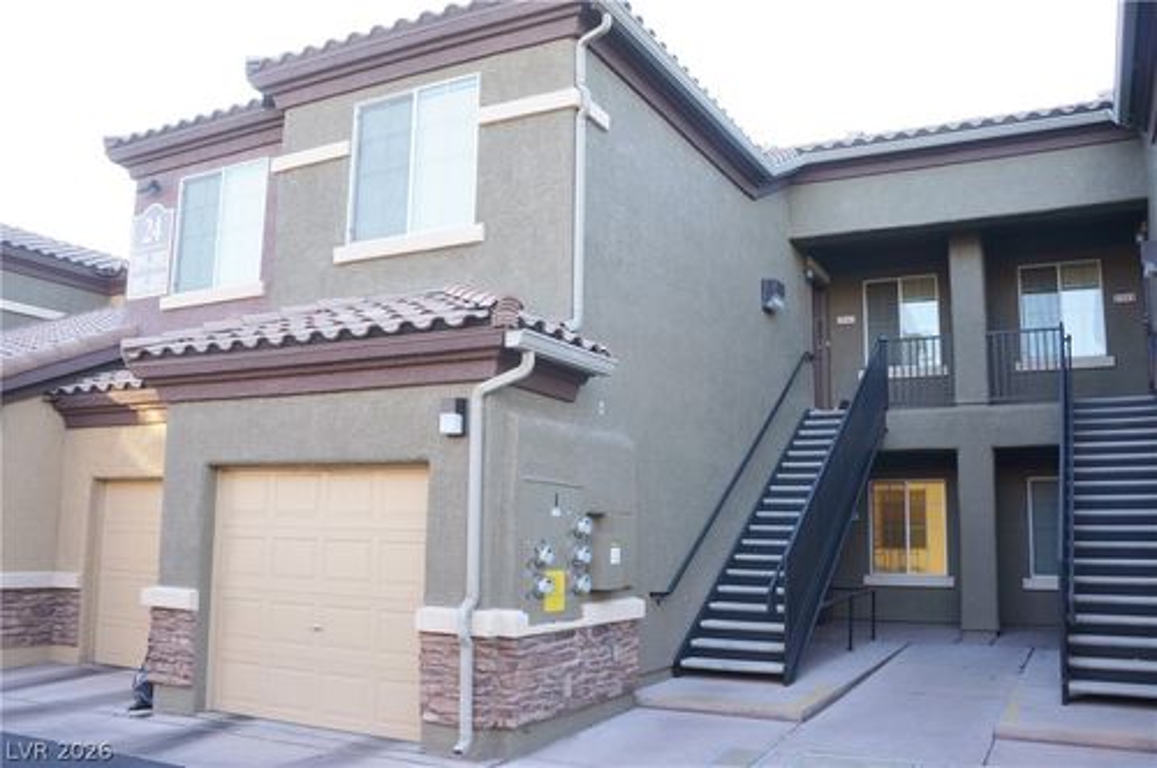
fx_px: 963
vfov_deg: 43.5
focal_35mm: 30
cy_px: 384
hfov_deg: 62.0
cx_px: 578
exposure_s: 1/60
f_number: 4
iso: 160
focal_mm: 20
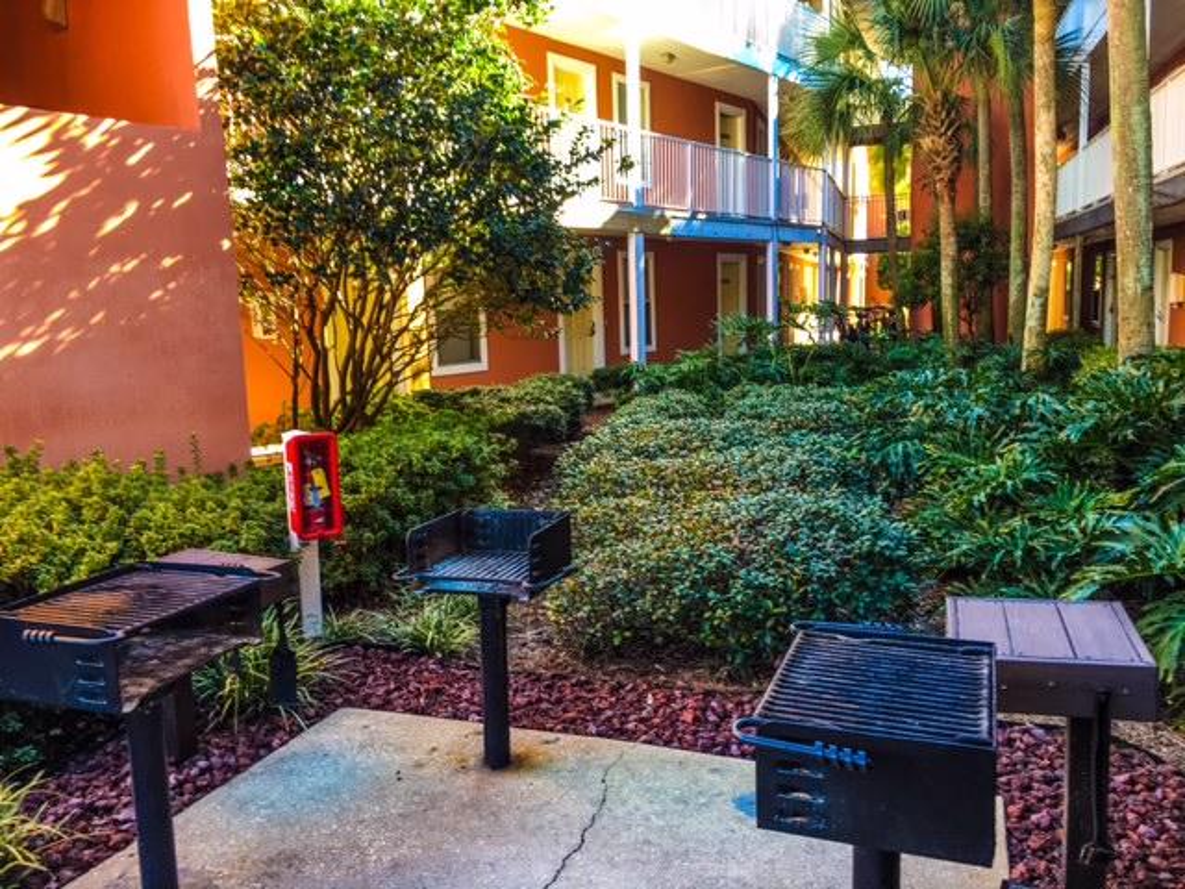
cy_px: 444
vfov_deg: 48.2
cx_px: 592
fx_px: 993
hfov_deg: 61.7
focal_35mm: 29
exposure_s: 1/60
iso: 32
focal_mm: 4.15
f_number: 2.2
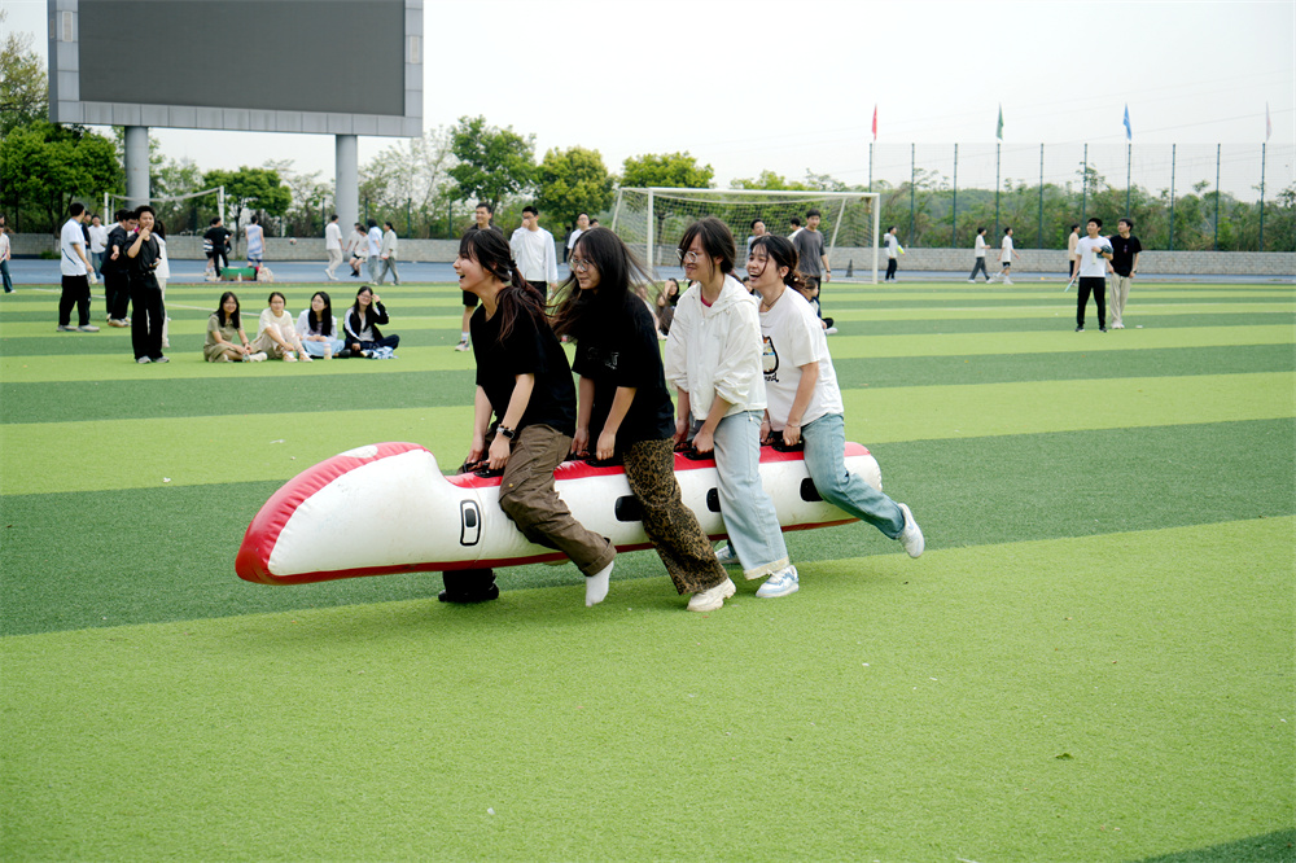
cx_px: 648
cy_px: 432
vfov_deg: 24.6
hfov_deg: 36.3
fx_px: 1979
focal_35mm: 55
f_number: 4.5
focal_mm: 55
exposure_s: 1/400
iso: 100
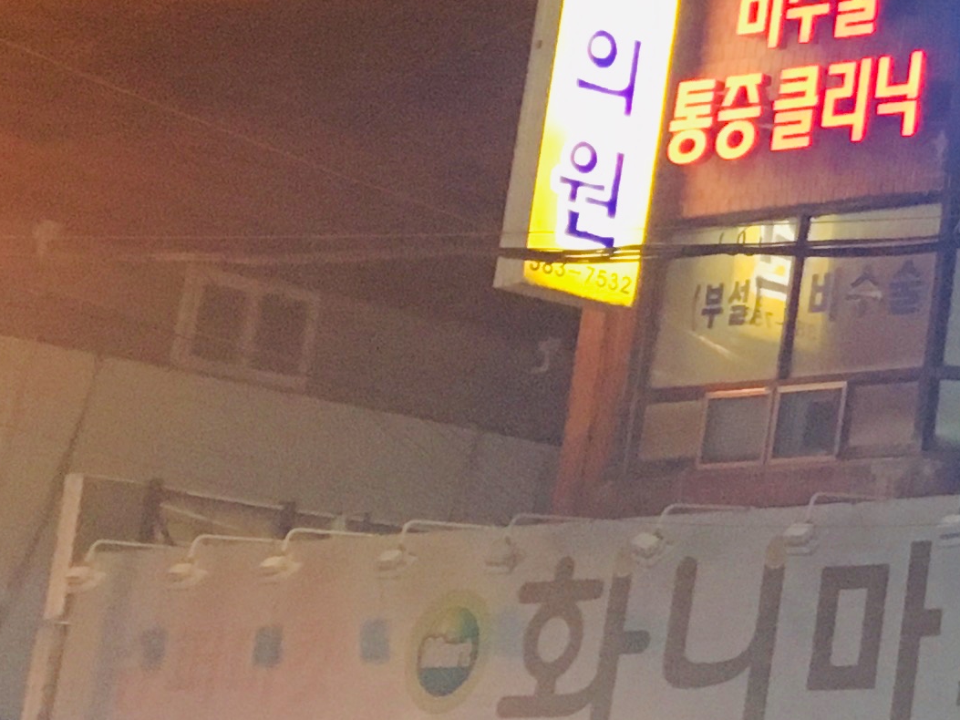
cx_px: 1775
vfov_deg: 13.2
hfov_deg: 15.1
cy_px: 95
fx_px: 3079
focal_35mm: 111
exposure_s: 1/30
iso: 125
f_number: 2.2
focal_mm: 4.15
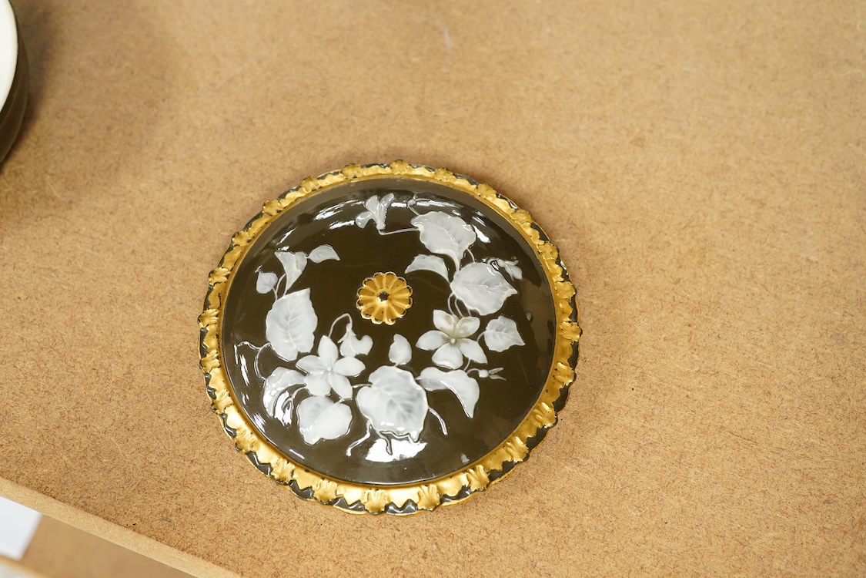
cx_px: 433
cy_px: 289
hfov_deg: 43.6
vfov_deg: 29.9
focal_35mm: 45
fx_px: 1082
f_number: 5
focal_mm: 30
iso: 2500
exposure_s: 1/100
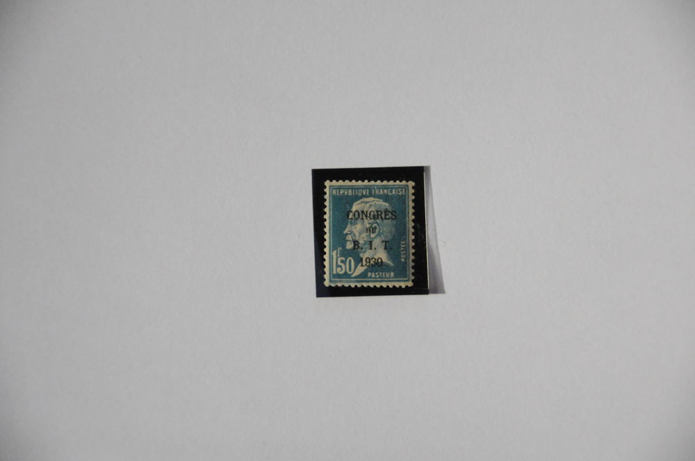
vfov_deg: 8.7
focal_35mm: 158
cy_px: 230
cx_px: 348
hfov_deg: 13.1
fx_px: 3037
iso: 3200
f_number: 5.3
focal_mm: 105
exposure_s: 1/2500
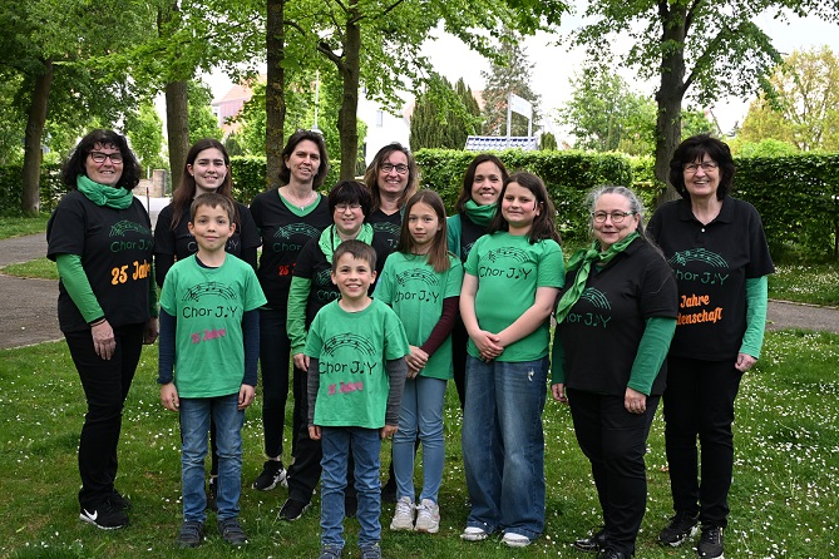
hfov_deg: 43.0
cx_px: 420
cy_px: 280
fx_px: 1066
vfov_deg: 29.4
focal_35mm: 46
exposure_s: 1/250
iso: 360
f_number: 4.8
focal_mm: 30.5
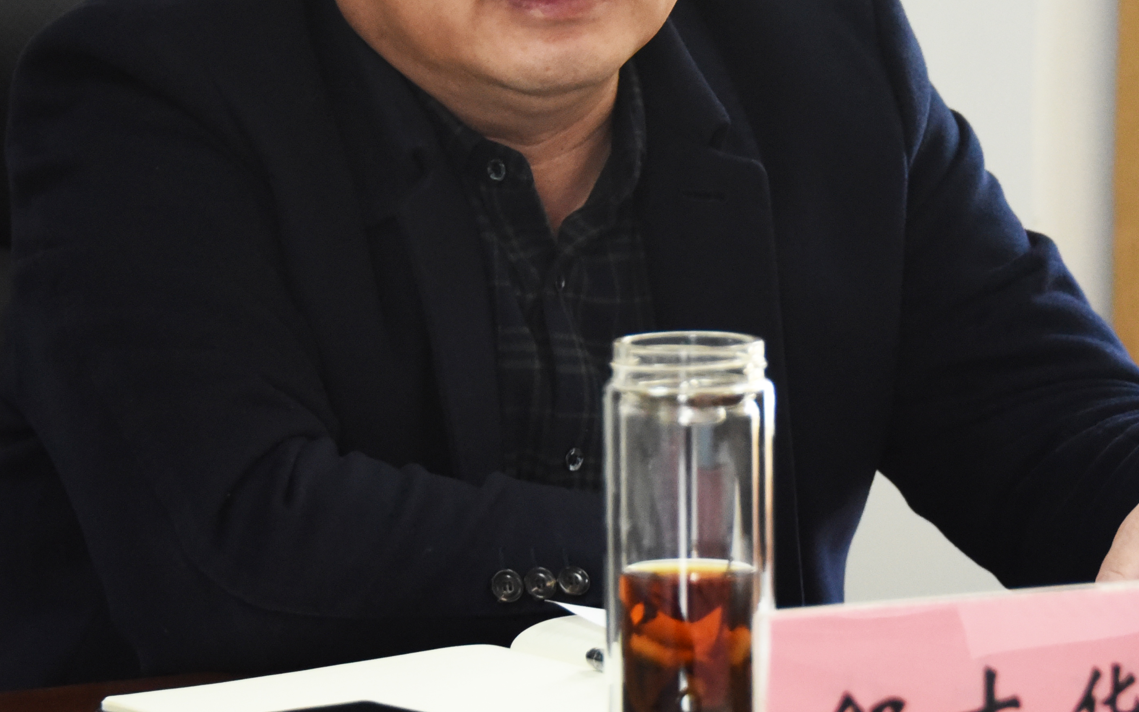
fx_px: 7109
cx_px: 676
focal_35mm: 229
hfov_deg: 9.2
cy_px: 105
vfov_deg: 5.7
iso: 5000
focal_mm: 105
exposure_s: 1/250
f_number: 5.3
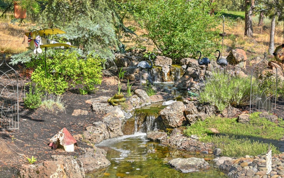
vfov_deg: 18.8
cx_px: 133
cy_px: 109
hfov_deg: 29.8
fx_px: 534
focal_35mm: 69
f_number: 9
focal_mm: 55
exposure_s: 1/200
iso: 200
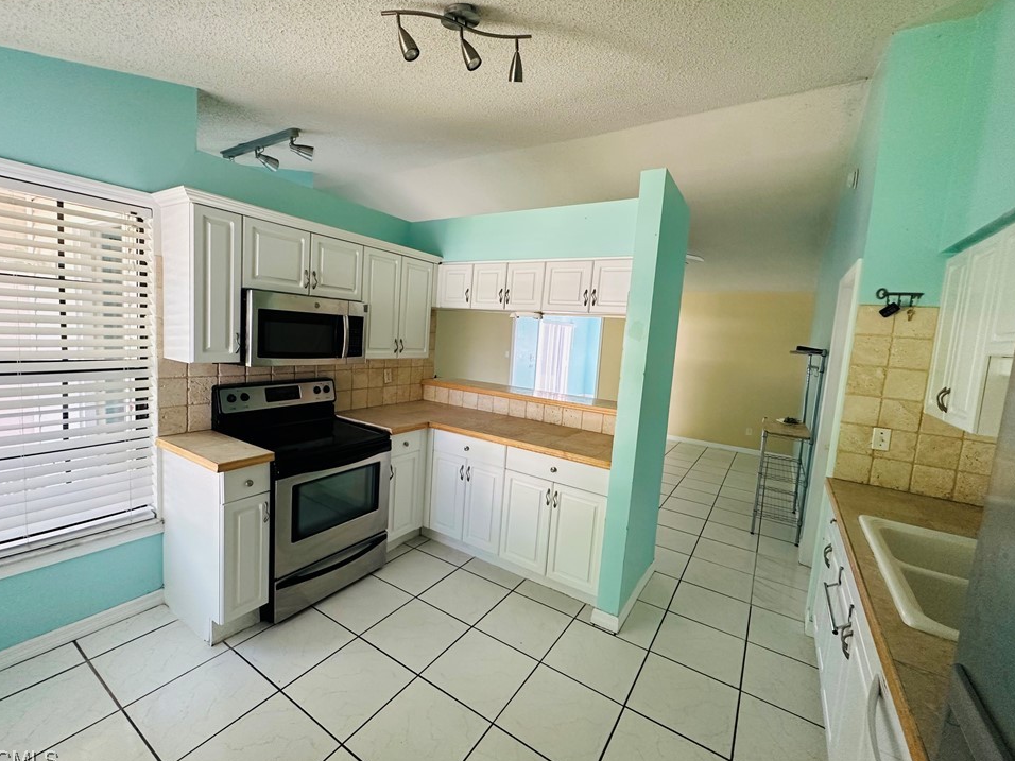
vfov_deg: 81.7
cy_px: 376
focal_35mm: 15
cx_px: 500
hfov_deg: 98.2
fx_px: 440
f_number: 2.2
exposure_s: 1/99
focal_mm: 2.22
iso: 320
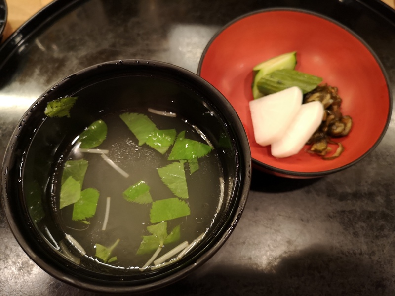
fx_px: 308
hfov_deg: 65.3
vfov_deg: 51.4
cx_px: 198
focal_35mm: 27
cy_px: 148
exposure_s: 1/50
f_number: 1.8
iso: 400
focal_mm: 3.95
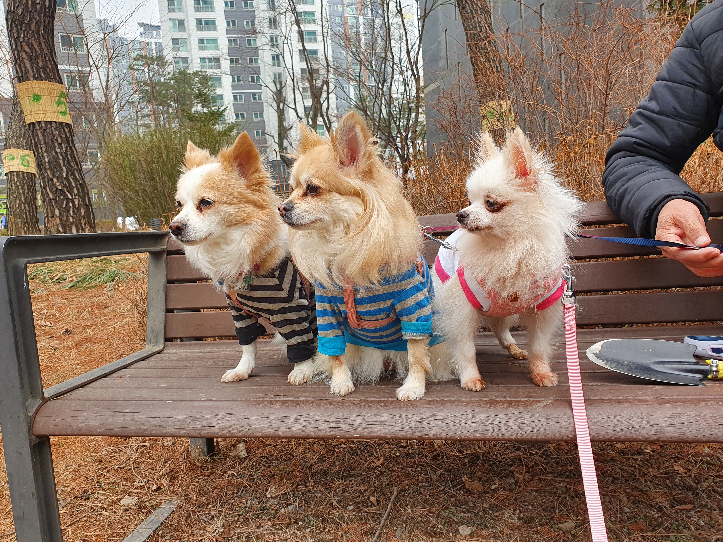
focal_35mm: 26
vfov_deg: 53.1
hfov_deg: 67.3
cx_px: 362
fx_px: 543
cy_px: 271
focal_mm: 4.32
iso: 50
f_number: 2.4
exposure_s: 1/248
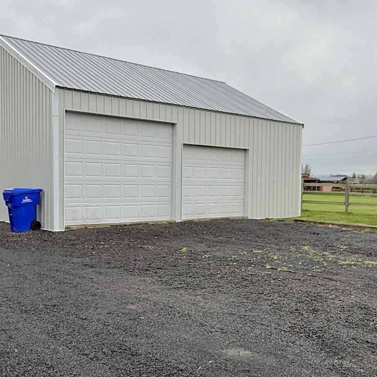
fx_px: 481
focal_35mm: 39
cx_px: 232
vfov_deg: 42.8
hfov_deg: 42.6
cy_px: 204
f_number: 2.2
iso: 50
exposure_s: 1/355
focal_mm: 2.22
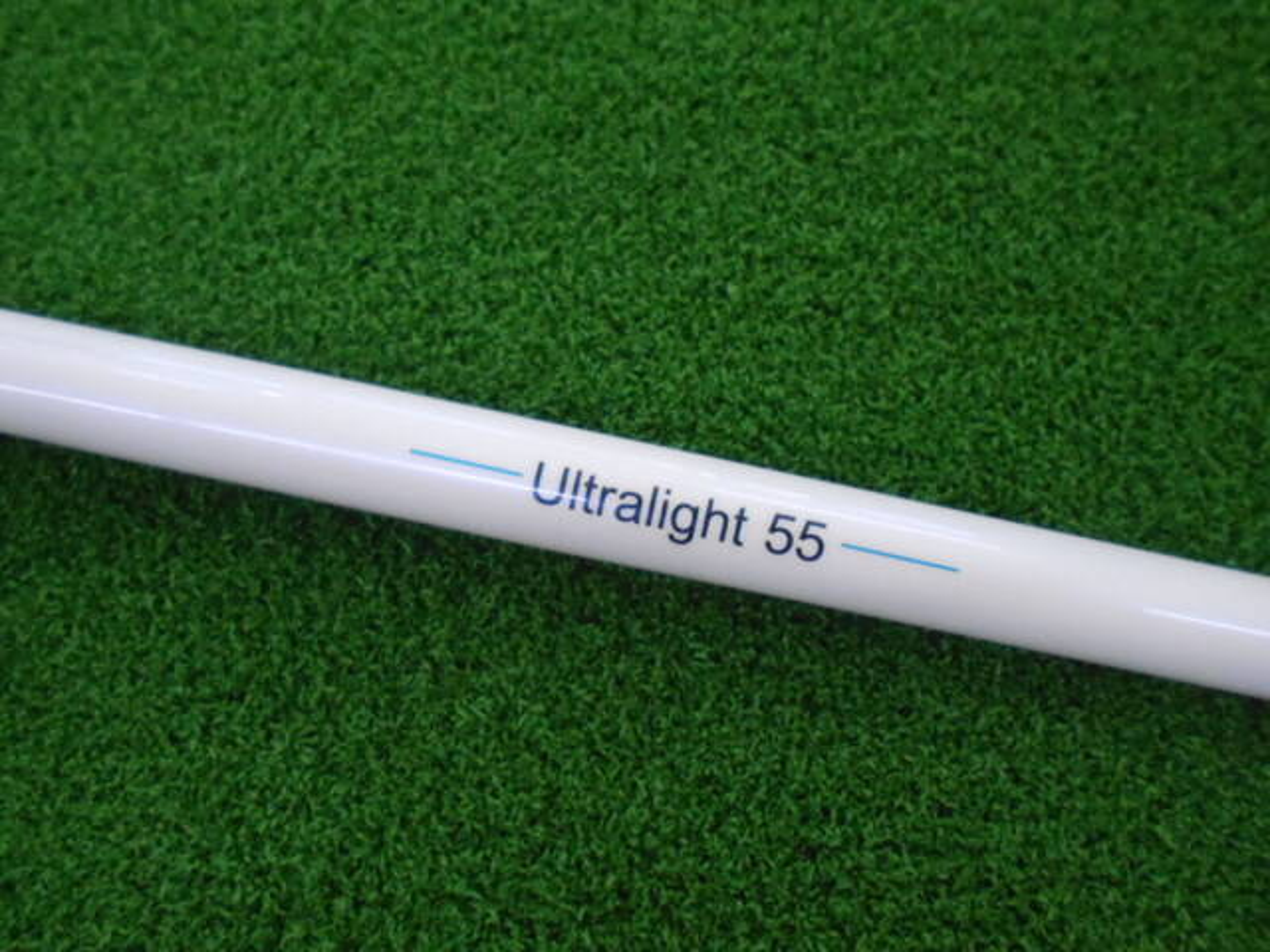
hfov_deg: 67.3
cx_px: 635
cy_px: 476
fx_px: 954
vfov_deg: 53.1
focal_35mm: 26
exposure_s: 1/250
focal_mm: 4.6
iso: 800
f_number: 3.2
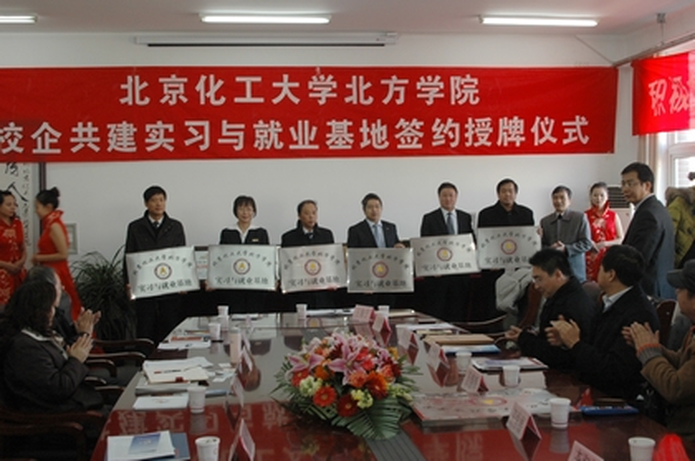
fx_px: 810
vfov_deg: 31.8
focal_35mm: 42
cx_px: 348
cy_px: 230
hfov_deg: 46.4
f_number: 5.6
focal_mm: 28
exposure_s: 1/50
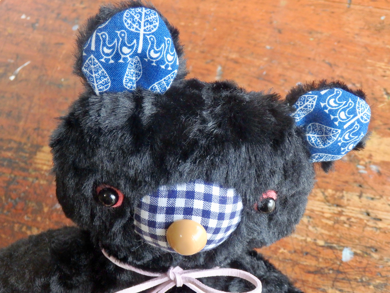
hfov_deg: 35.5
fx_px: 608
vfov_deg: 27.0
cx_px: 195
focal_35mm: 54
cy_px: 146
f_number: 4.1
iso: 400
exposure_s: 1/50
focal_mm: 9.8
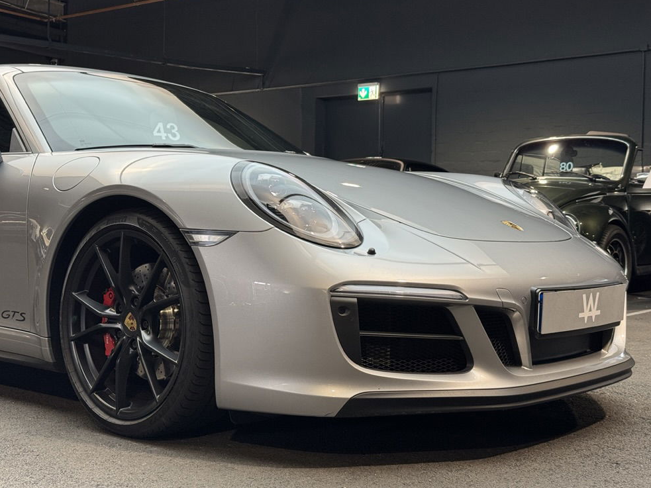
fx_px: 940
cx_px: 317
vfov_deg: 29.1
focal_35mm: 50
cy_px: 236
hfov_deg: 38.2
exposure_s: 1/50
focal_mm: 6.76
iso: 80
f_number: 1.78
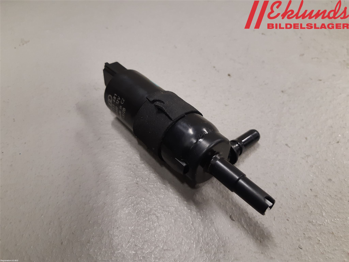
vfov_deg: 53.1
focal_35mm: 26
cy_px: 131
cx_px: 174
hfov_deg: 67.3
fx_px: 262
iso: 125
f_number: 1.7
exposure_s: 1/50
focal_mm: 3.93
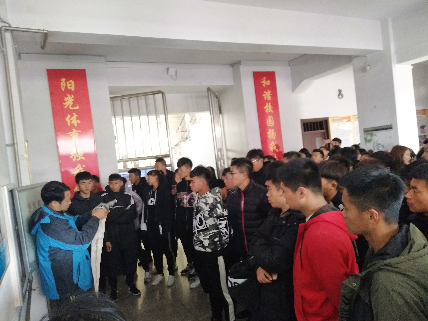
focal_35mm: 26
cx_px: 214
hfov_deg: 67.3
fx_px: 321
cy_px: 160
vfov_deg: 53.1
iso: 640
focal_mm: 3.88
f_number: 2
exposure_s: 1/16.7
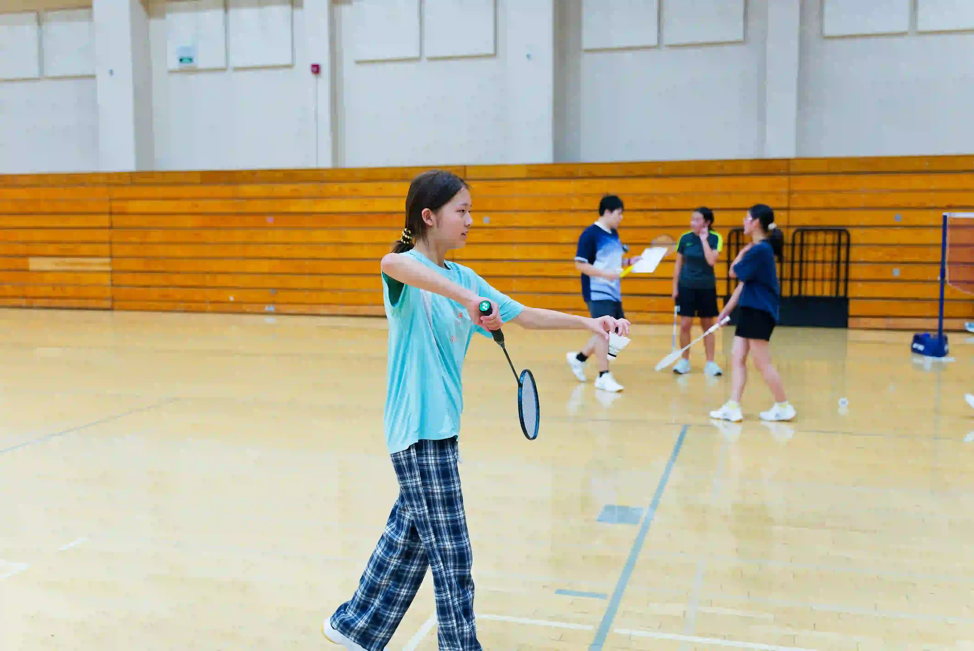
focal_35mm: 36
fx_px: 974
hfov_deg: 53.1
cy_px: 326
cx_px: 487
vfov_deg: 36.9
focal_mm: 36
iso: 2000
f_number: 3.2
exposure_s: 1/400
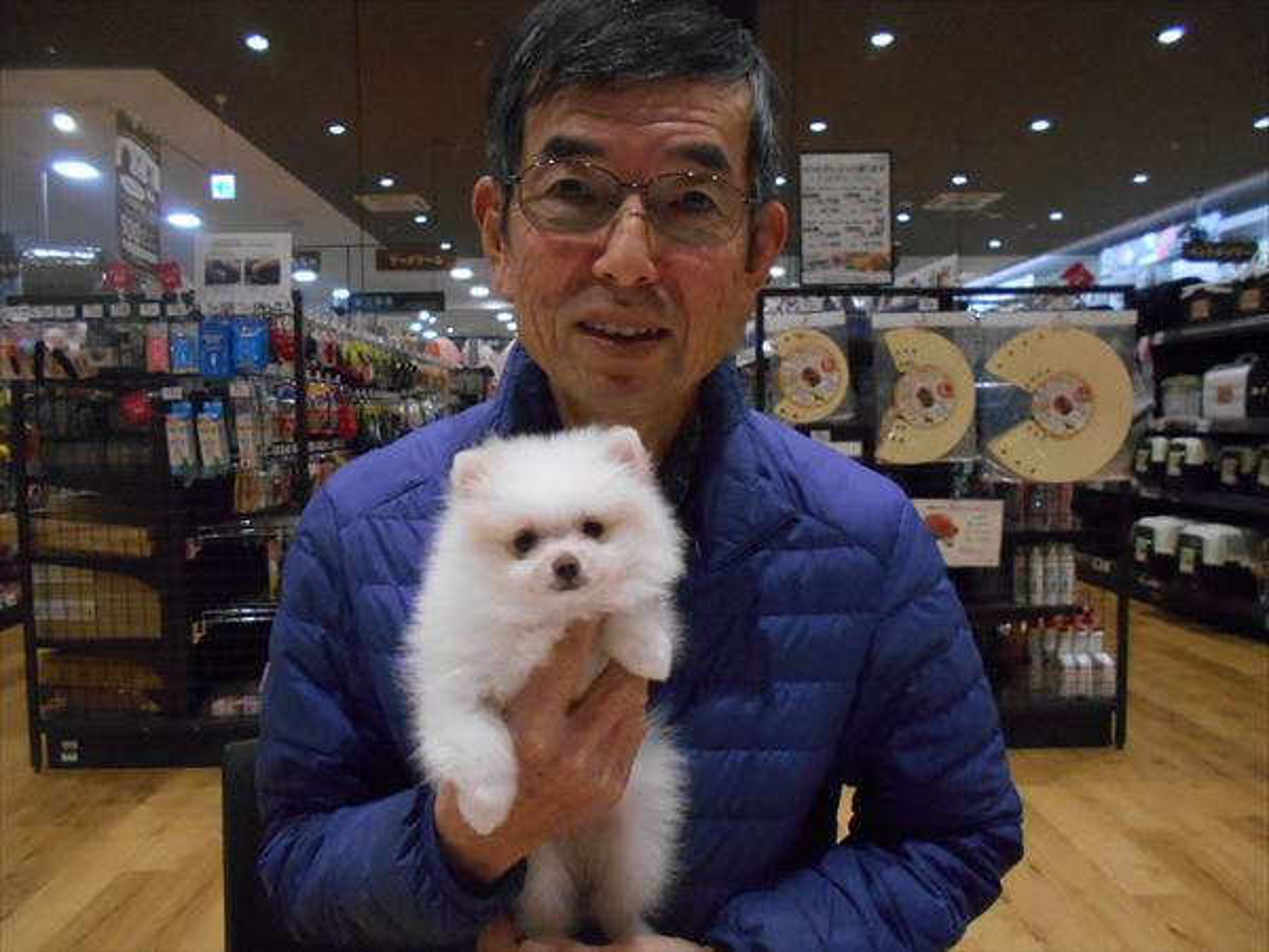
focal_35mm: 26
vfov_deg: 53.1
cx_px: 634
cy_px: 476
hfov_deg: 67.3
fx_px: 953
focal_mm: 4.6
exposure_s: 1/250
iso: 800
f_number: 3.2
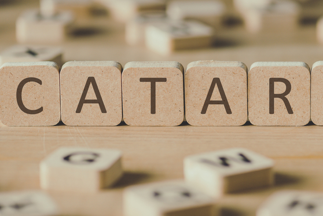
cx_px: 246
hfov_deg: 10.9
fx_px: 1688
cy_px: 56
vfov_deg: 7.3
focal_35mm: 188
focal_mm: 105
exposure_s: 1/200
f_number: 5
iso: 320
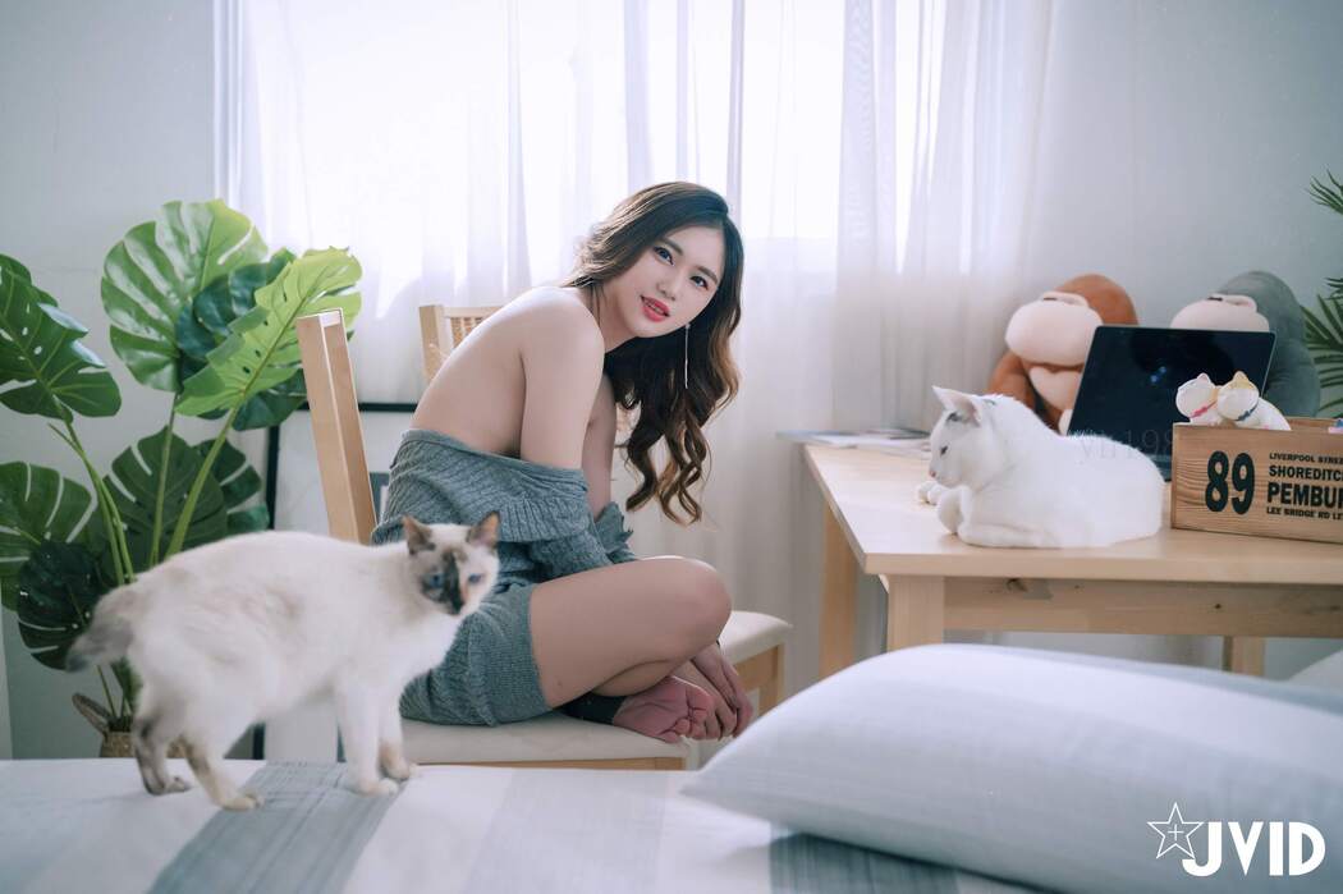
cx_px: 672
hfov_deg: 39.6
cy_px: 447
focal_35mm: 50
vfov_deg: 27.0
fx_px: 1864
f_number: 2.5
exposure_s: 1/125
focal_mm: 50
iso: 320
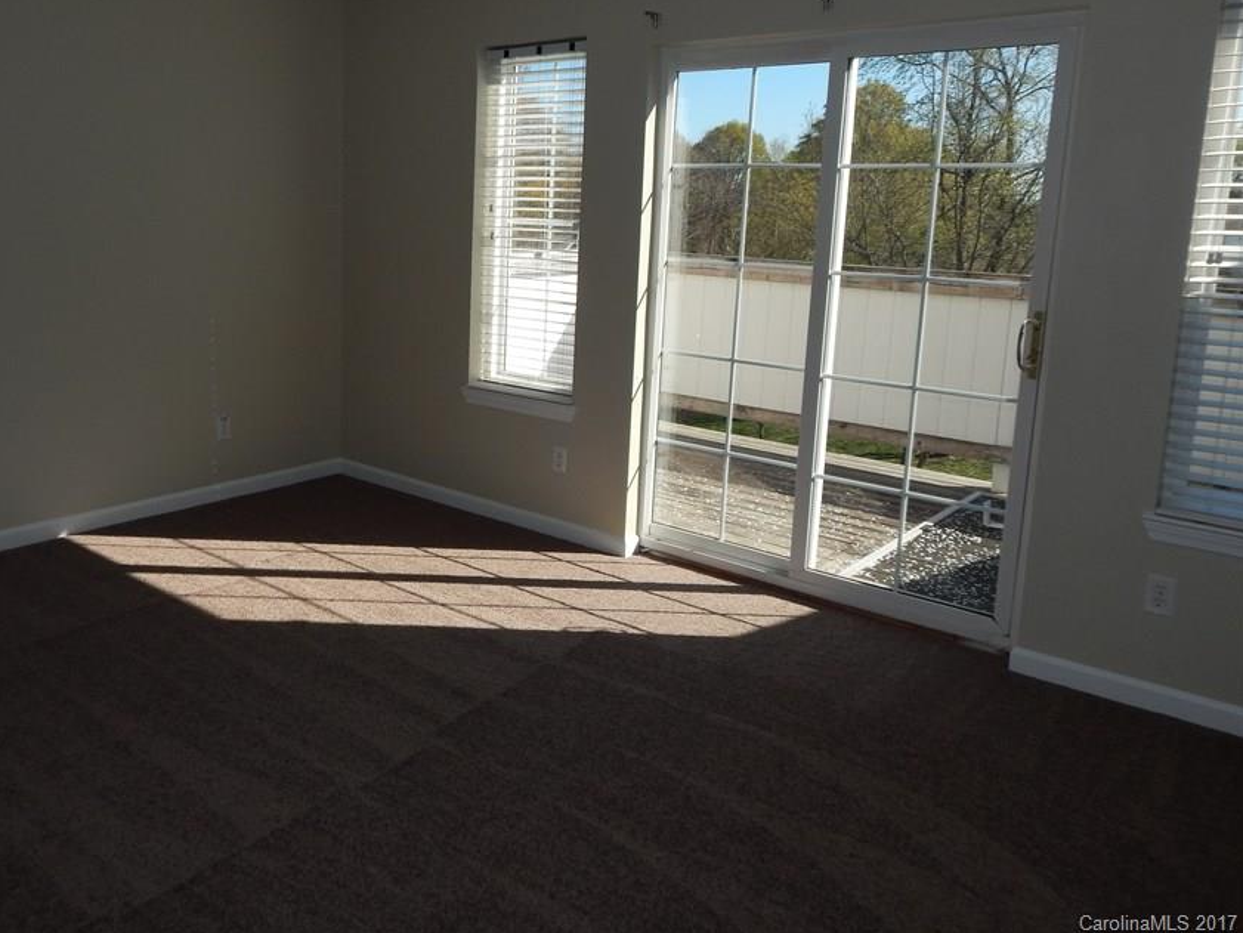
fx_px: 1006
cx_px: 492
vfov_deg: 49.4
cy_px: 370
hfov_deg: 62.8
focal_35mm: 28
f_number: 3
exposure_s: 1/1000
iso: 125
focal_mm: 4
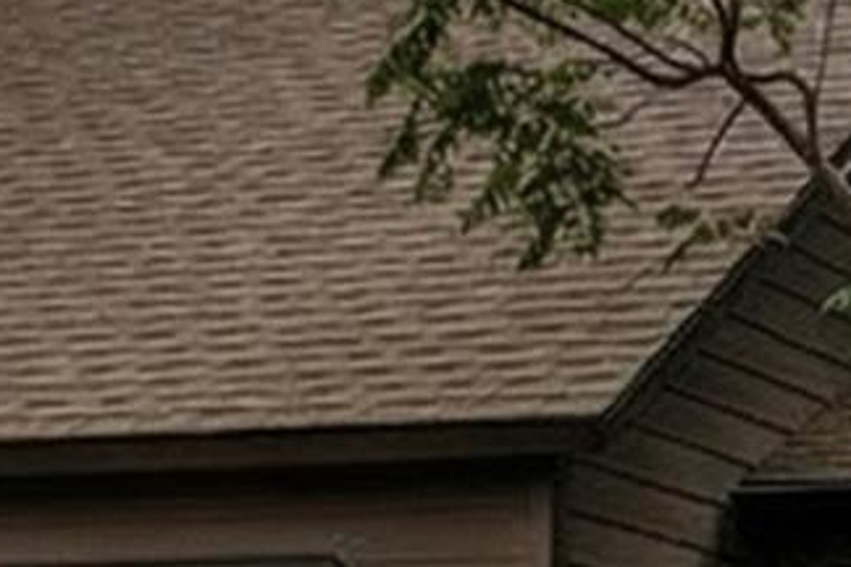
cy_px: 560
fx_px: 5157
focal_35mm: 218
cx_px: 1016
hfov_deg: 9.3
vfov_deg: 6.3
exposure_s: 1/3
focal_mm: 34.5
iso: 320
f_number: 9
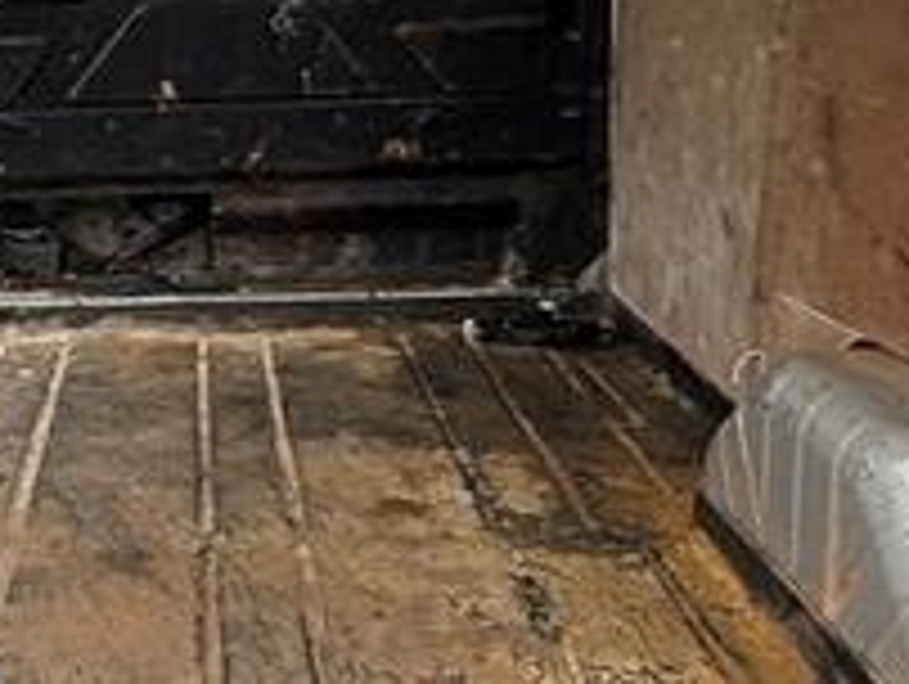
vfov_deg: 23.6
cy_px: 261
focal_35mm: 62
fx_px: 1630
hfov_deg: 29.7
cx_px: 76
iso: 160
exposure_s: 1/99
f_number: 2.2
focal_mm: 2.22
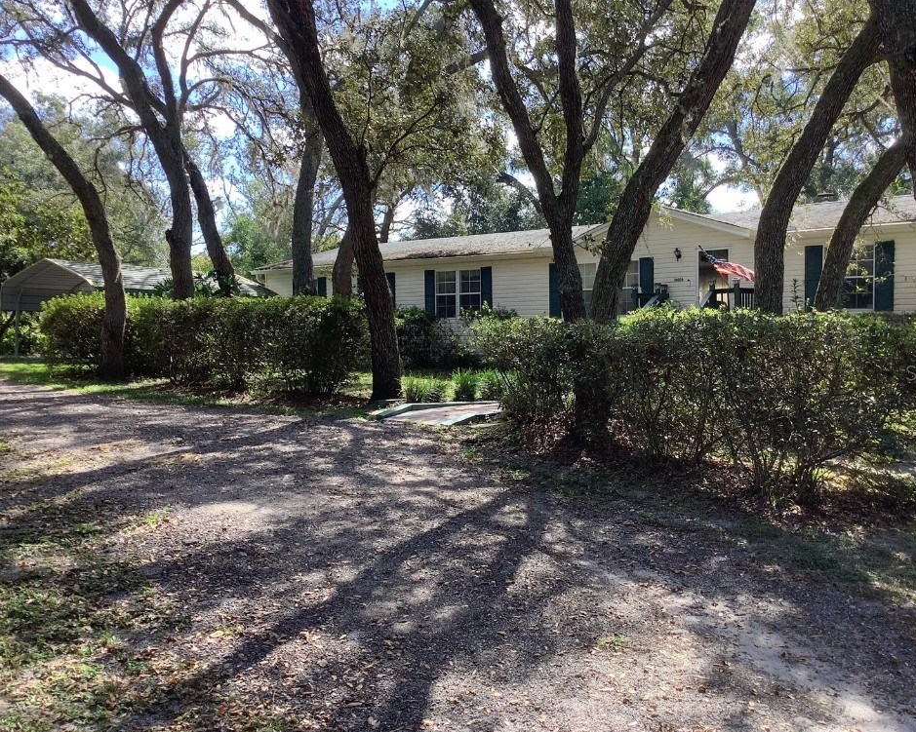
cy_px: 372
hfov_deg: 54.1
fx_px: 895
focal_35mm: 33
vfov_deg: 44.5
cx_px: 498
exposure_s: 1/144
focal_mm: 3.3
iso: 25
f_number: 2.4
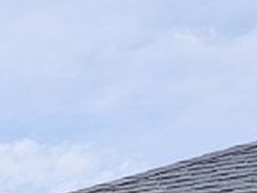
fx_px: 1204
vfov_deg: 8.0
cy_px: 565
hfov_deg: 10.3
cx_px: -385
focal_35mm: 162
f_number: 1.7
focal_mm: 6.3
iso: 20
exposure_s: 1/1192
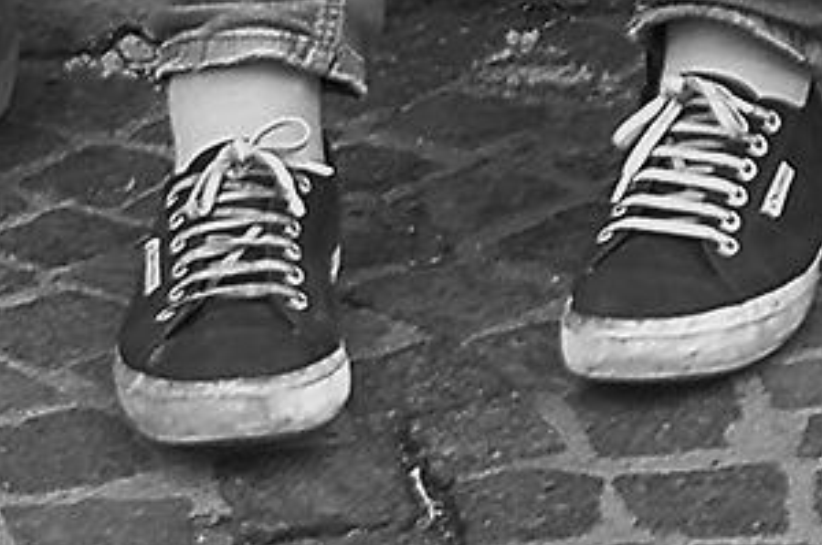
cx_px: 677
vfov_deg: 4.5
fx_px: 6565
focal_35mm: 288
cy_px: -1313
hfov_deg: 7.2
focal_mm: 24
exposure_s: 1/30
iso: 100
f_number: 2.8
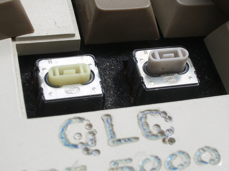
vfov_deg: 17.2
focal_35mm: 86
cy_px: 77
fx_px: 569
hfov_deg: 22.7
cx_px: 131
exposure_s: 1/250
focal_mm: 10.2
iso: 80
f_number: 5.6
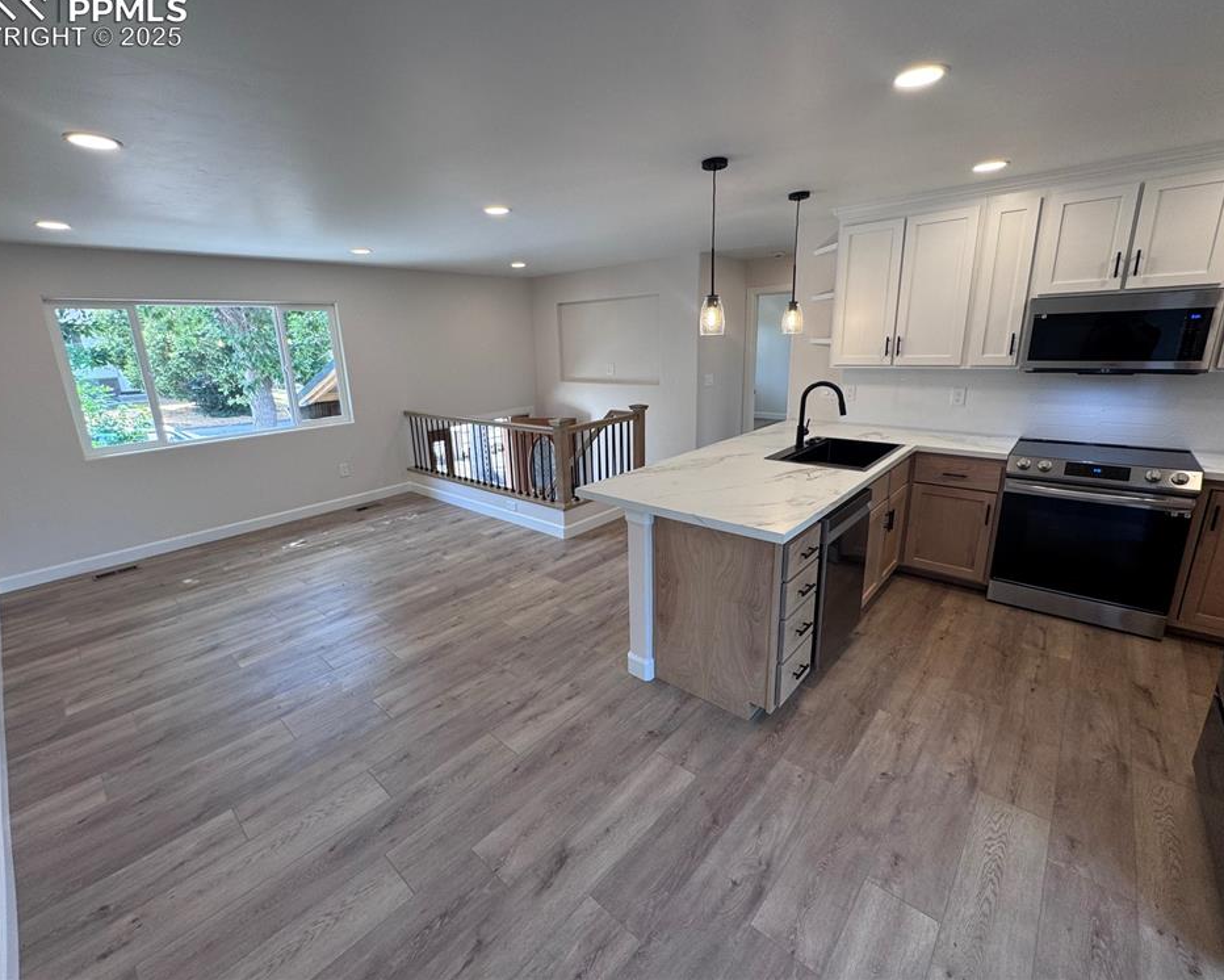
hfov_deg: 96.8
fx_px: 543
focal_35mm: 15
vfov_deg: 84.0
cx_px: 596
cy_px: 478
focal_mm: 2.22
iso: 100
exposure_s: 1/120
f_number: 2.2
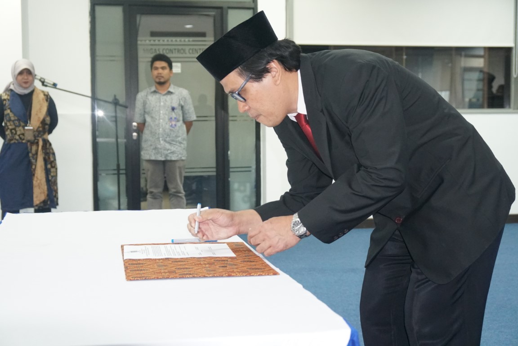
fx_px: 777
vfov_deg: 25.1
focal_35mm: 54
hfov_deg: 36.9
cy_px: 173
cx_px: 259
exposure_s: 1/125
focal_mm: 36
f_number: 4
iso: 4000
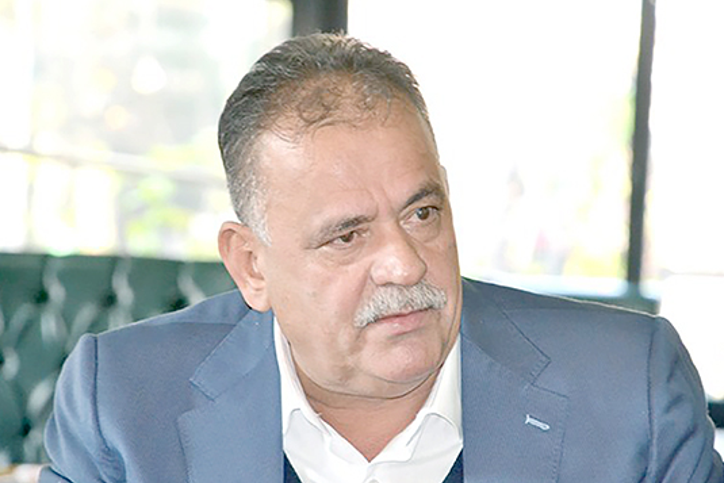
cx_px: 367
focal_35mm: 215
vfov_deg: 6.4
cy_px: 253
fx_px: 4315
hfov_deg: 9.6
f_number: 5.6
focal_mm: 135
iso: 1400
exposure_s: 1/60
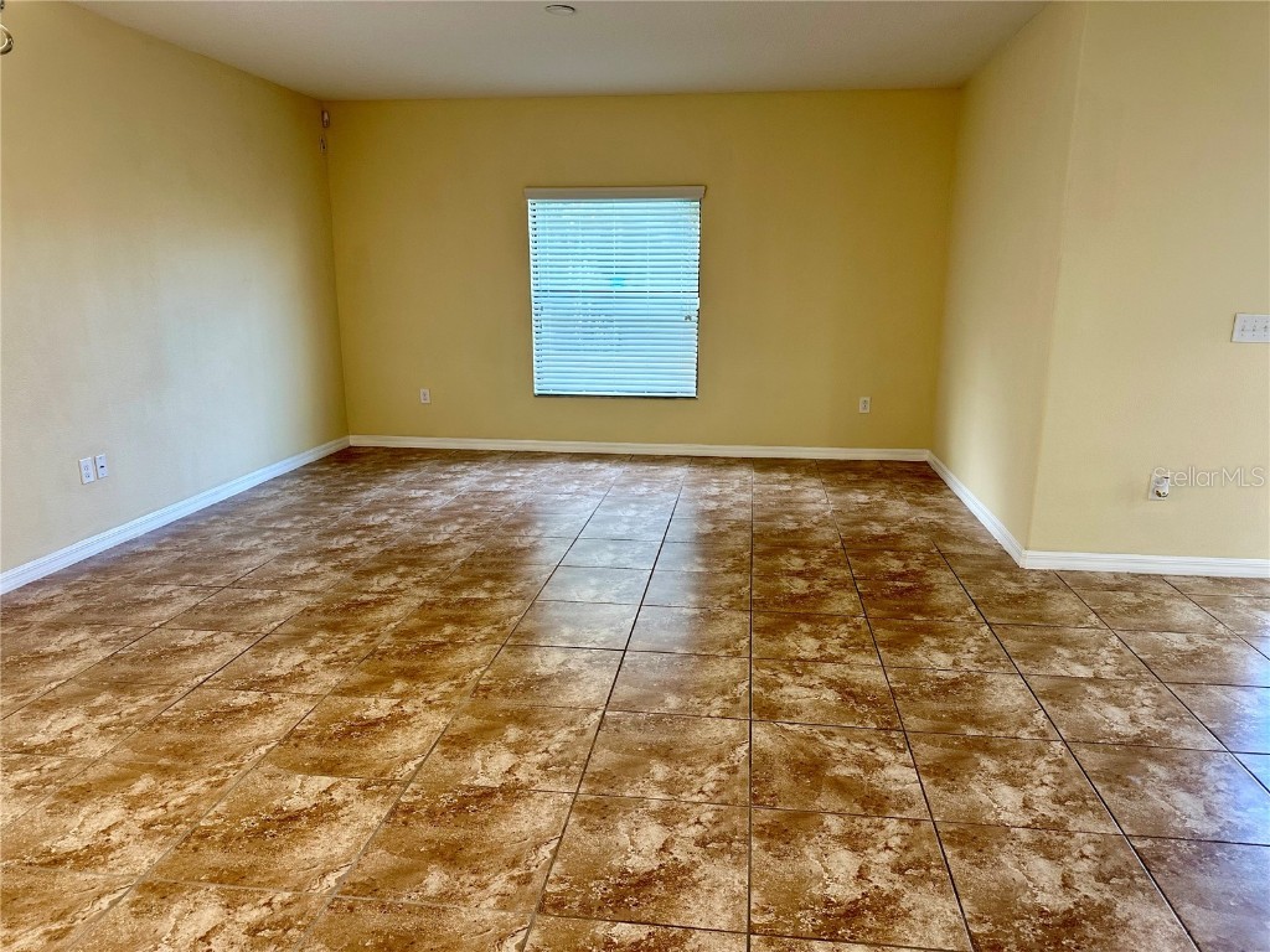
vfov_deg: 56.8
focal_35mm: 24
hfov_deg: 71.6
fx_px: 881
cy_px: 476
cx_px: 635
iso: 160
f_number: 1.78
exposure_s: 1/60
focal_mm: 6.86
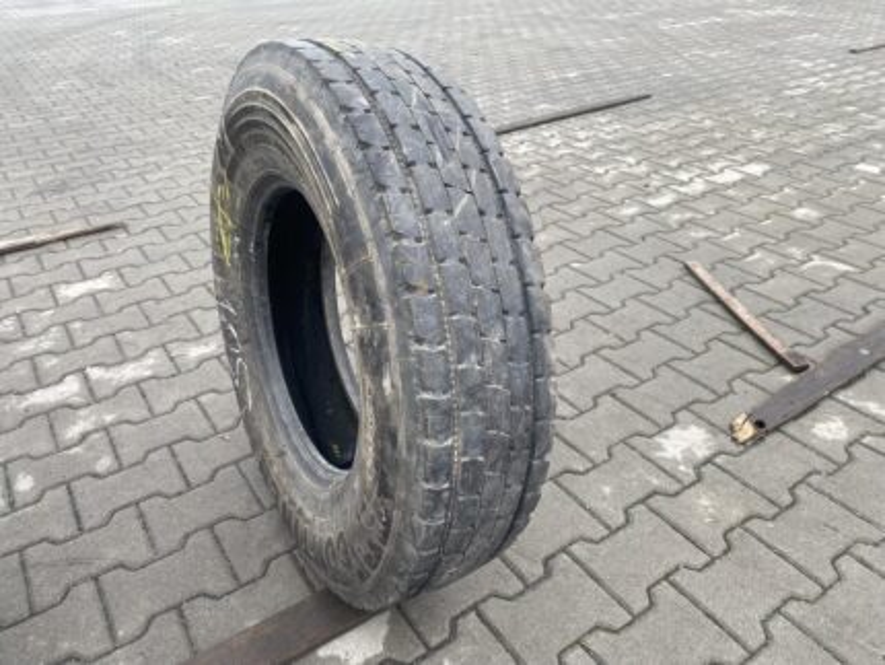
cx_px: 442
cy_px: 332
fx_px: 665
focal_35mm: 26
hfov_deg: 67.3
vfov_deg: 53.1
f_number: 1.8
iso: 32
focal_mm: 4.25
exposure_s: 1/137
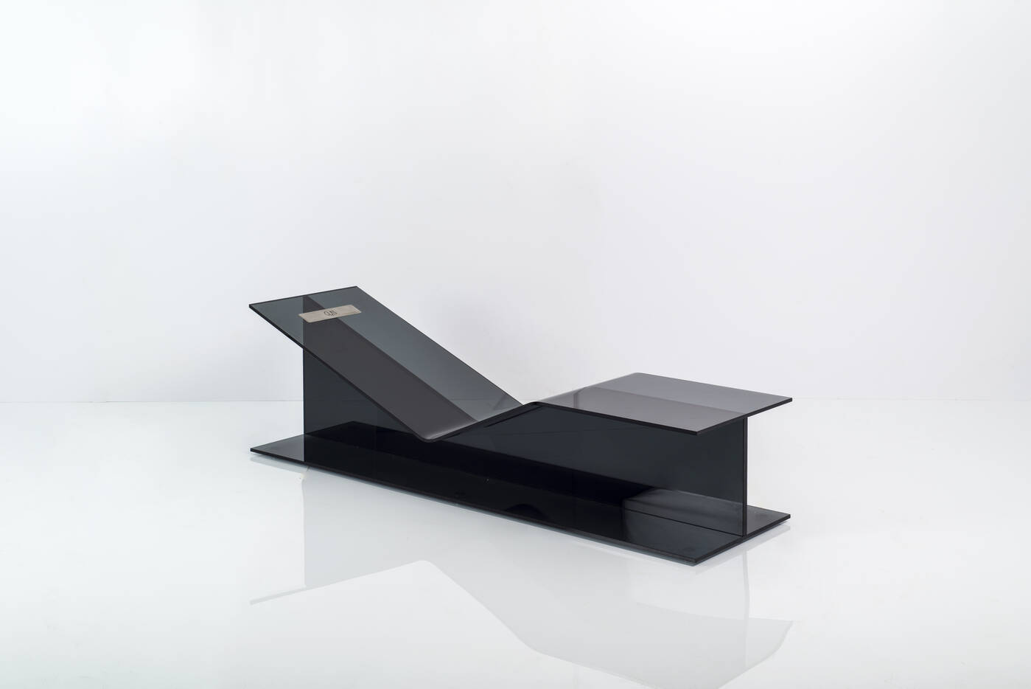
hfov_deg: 39.6
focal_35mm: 50
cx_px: 516
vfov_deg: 27.0
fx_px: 1432
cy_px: 344
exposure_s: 1/200
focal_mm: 50
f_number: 11
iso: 80
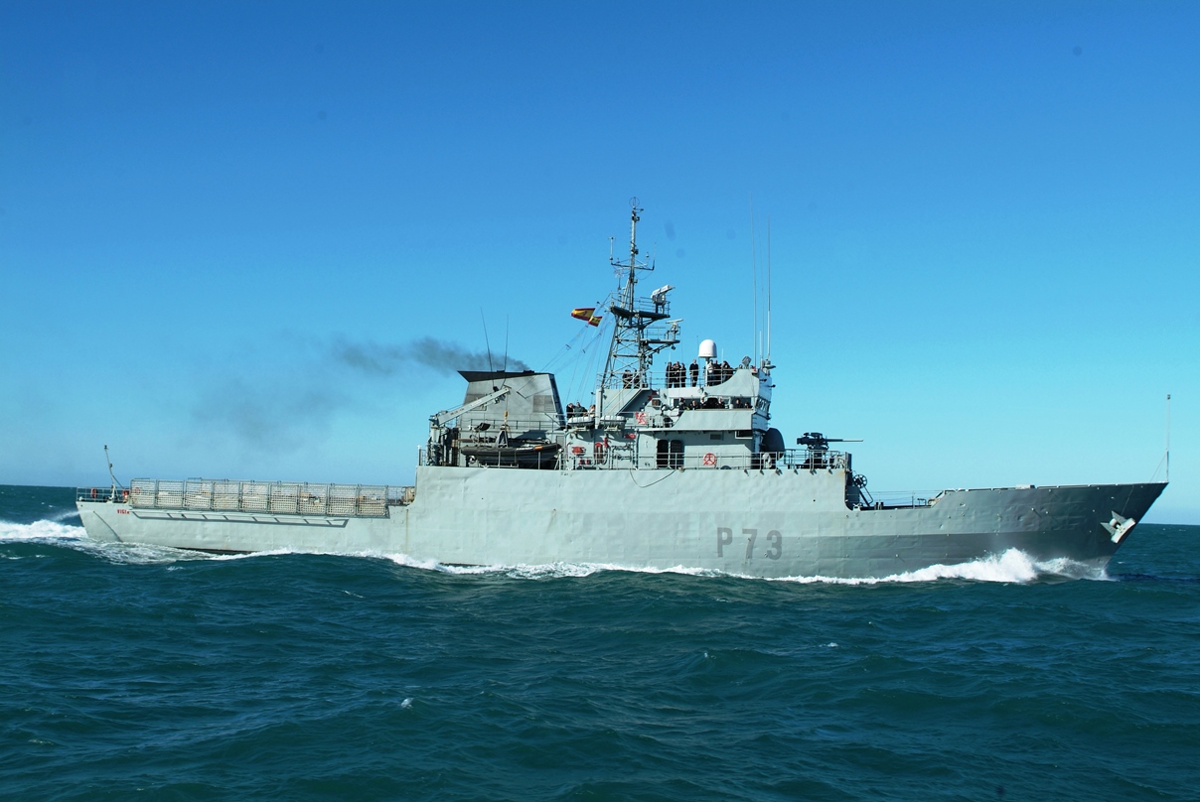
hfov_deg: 46.4
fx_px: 1401
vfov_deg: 32.0
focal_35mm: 42
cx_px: 600
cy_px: 401
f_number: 6.7
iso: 100
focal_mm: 28
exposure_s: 1/350
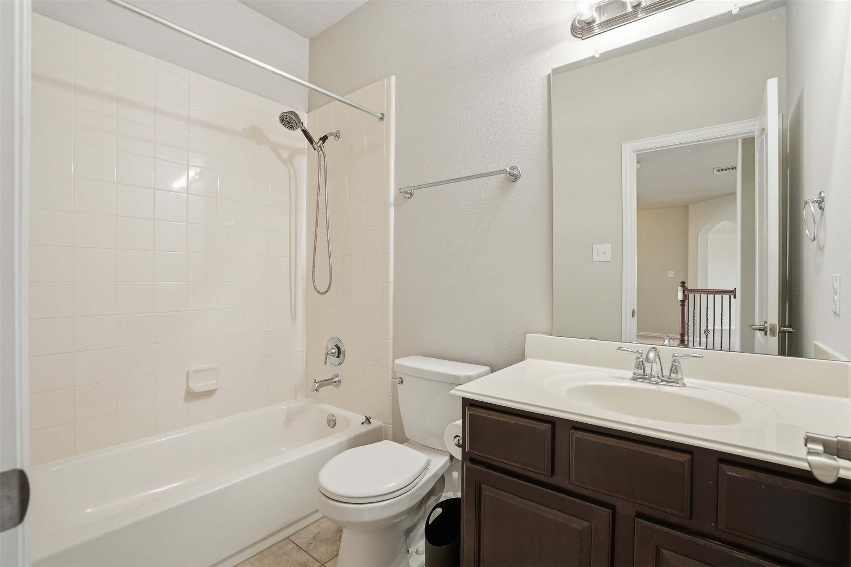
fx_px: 378
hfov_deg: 96.7
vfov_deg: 73.7
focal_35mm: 16
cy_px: 284
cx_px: 426
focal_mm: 16
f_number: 8
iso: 200
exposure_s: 1/15
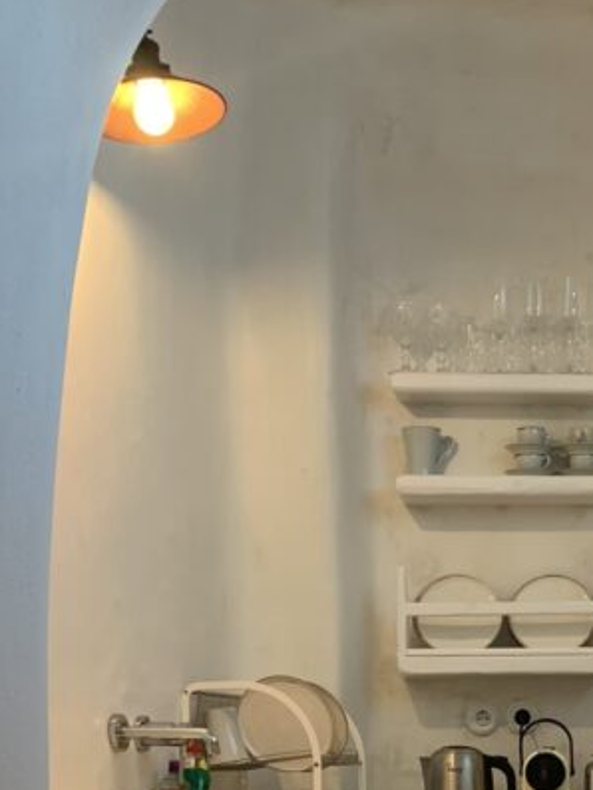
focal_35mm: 67
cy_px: 818
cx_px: 555
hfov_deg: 21.4
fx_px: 1530
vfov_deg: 27.1
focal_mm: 4.25
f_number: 1.8
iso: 100
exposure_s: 1/50
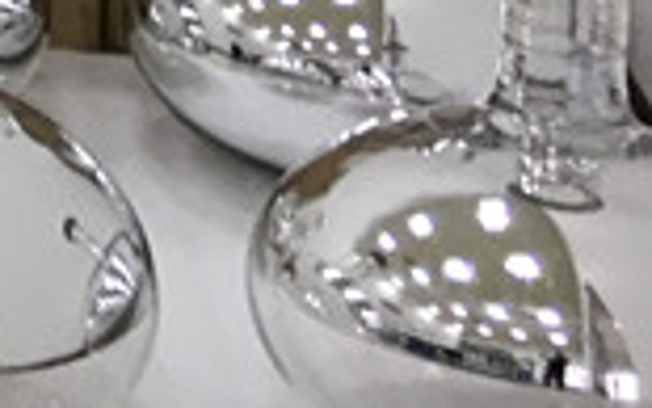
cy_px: -606
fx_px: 2826
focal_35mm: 159
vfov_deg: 7.6
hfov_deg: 10.9
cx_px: -967
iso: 125
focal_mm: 4.15
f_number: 2.2
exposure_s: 1/33
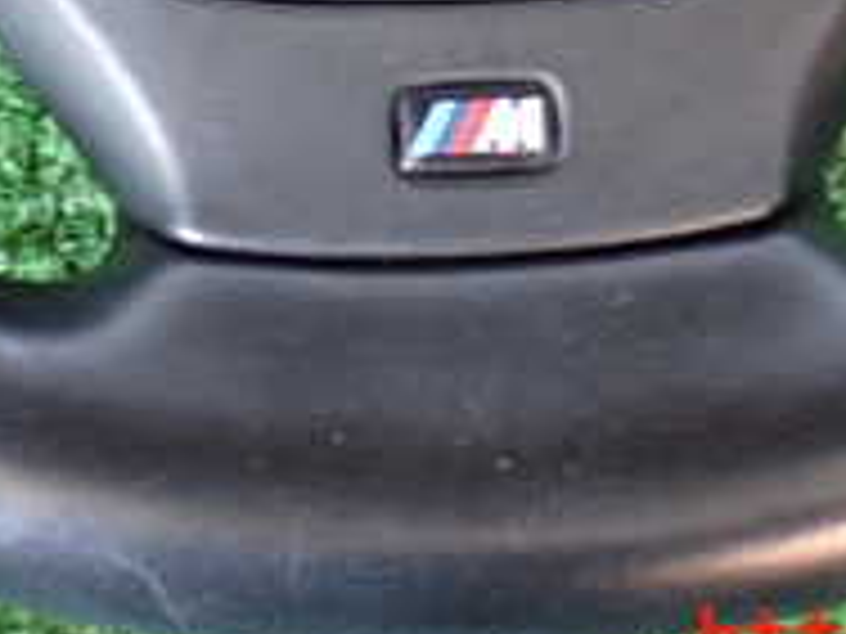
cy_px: -306
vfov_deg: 11.7
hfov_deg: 16.3
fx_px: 2957
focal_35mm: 121
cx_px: 364
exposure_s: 1/40
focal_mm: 6.83
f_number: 2.7
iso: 640
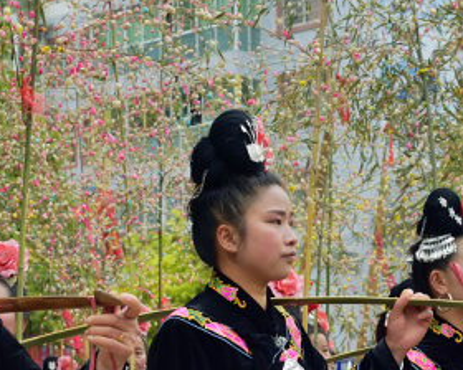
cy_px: 315
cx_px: 322
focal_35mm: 127
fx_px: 1740
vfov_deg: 12.1
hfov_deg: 15.1
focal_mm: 55
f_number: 8
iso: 1250
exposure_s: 1/320
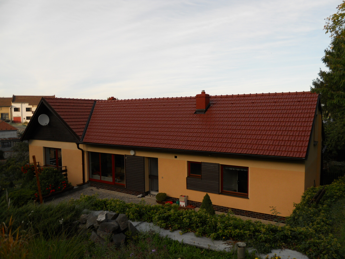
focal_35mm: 28
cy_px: 130
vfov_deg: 49.7
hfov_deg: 63.4
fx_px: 279
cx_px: 172
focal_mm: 5
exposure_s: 1/500
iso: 80
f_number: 2.7
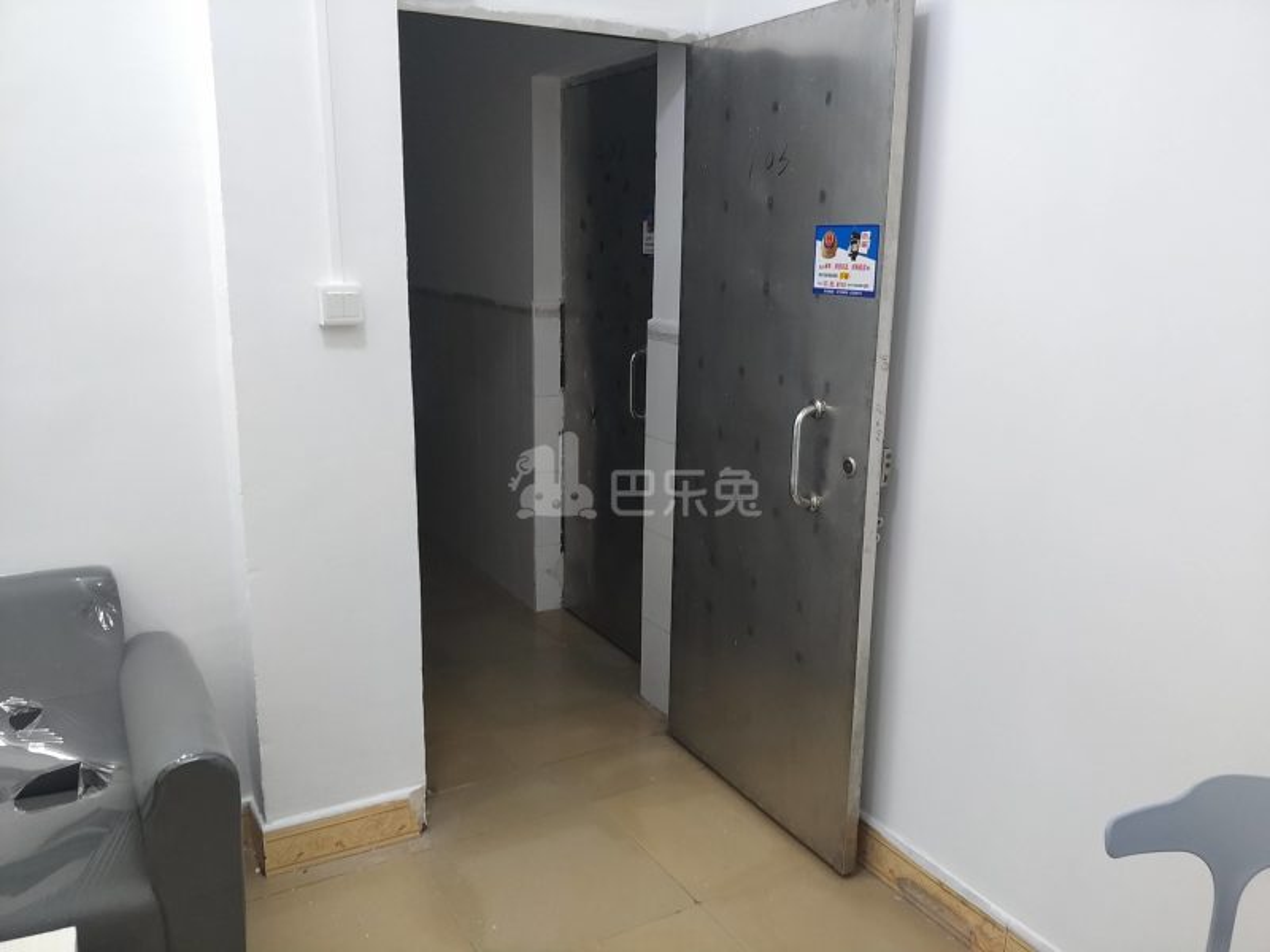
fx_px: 1174
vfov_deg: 44.2
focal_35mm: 32
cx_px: 635
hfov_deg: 56.8
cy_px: 476
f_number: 1.7
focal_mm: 5.47
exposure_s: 1/50
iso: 176
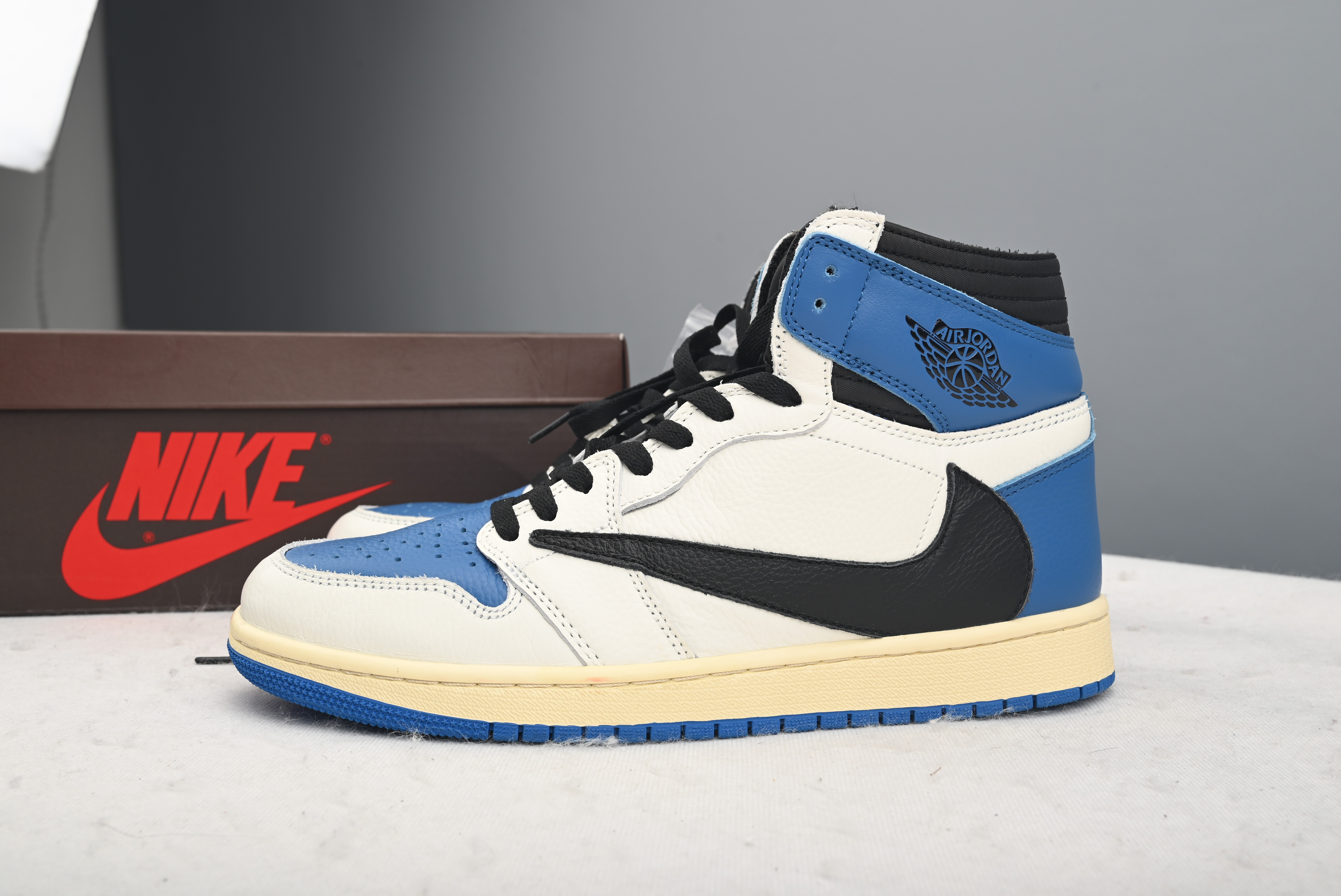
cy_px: 448
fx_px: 1453
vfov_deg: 34.2
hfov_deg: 49.5
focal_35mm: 39
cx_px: 670
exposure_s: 1/200
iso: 100
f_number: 11
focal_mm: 39
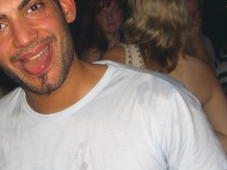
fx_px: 669
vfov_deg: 14.5
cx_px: 70
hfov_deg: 19.2
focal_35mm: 102
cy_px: 62
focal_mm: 7.9
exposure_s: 1/60
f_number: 2.8
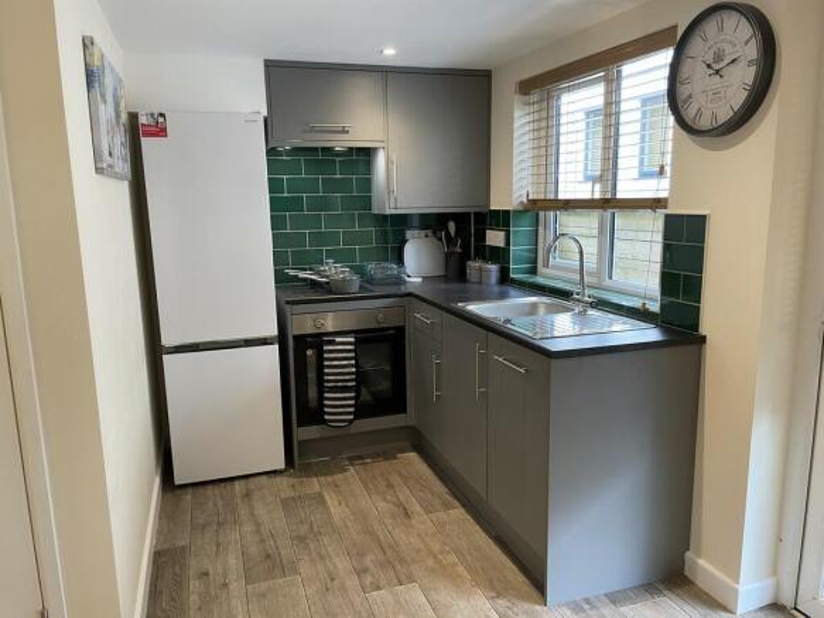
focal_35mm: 26
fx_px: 619
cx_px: 412
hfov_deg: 67.3
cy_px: 309
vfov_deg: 53.0
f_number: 1.6
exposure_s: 1/50
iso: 80
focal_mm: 4.2
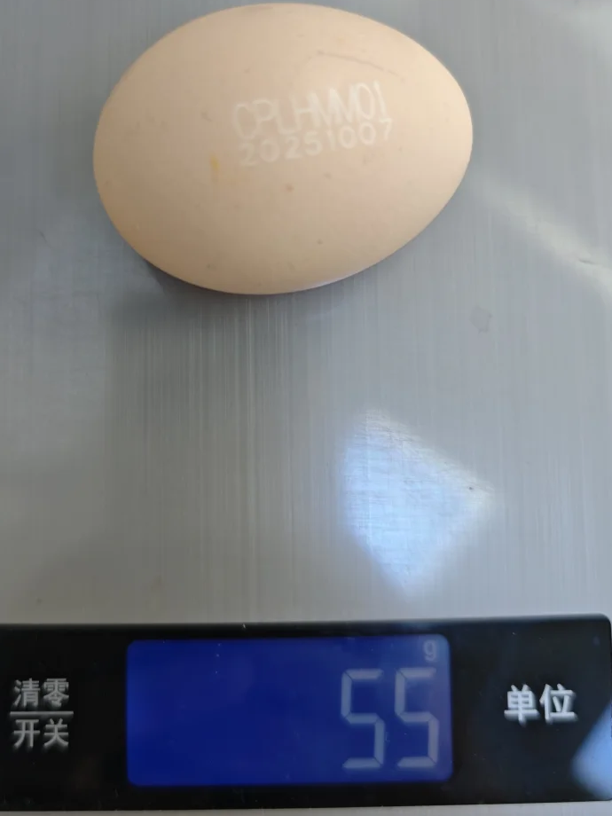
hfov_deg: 39.6
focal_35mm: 36
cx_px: 266
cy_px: 313
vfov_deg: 50.9
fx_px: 849
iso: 320
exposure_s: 1/100
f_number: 1.63
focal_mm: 8.72
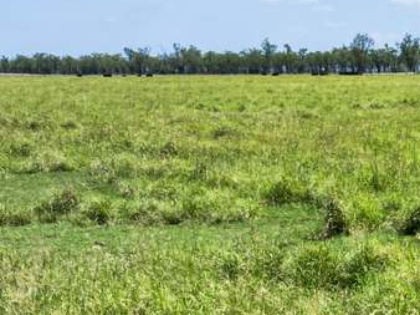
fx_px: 1103
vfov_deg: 15.7
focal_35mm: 91
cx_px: 756
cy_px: 359
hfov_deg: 17.5
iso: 100
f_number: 5.6
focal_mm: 12.29
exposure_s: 1/500
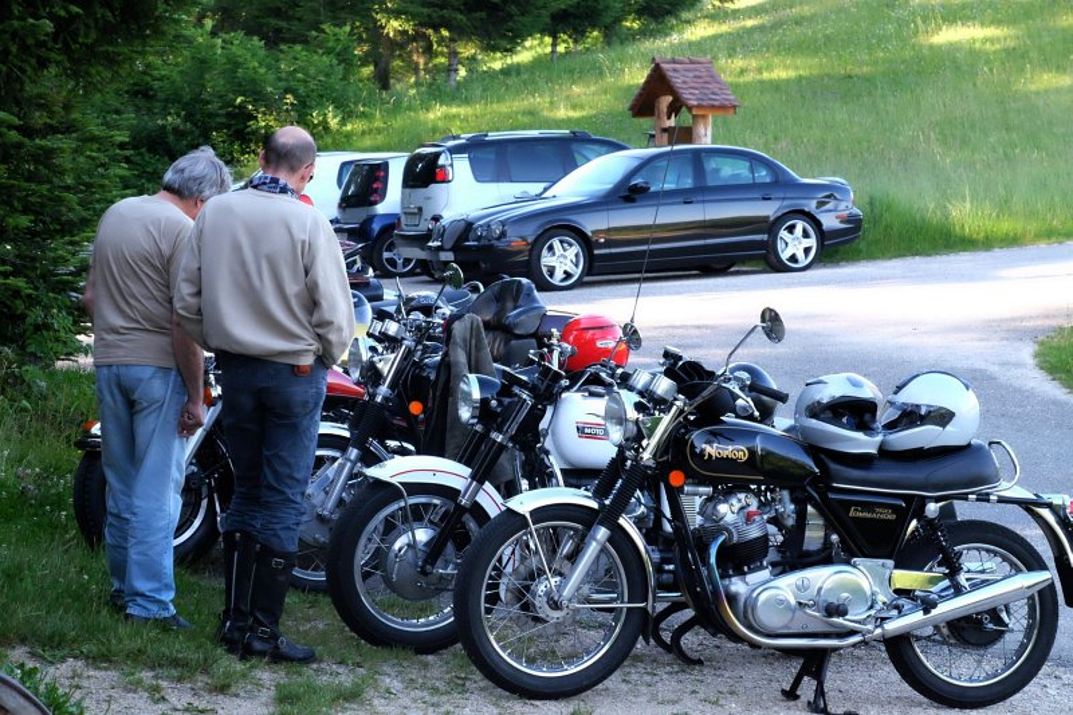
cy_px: 358
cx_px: 536
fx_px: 3337
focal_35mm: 112
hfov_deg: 18.3
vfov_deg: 12.2
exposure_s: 1/420
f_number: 8
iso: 6400
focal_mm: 74.4
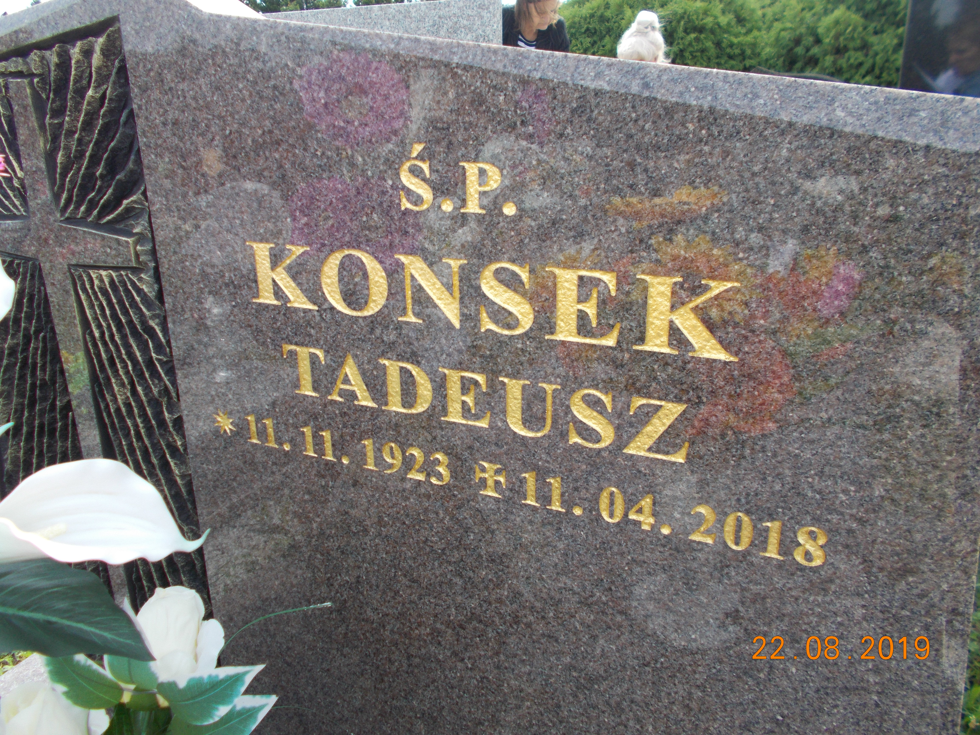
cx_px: 490
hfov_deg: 67.3
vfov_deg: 53.1
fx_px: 736
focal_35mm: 26
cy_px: 368
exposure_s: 1/320
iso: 80
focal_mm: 4.6
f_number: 3.2
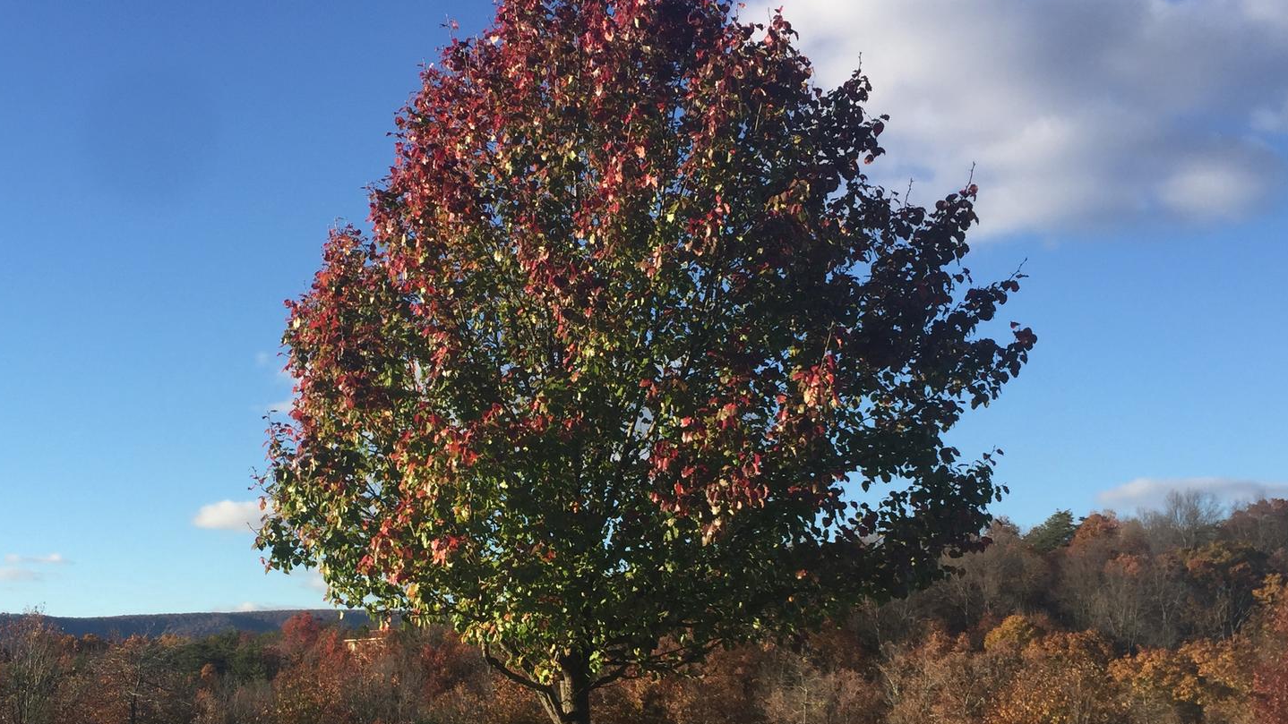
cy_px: 558
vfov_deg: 26.1
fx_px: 1537
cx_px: 506
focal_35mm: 45
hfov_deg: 45.2
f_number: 2.2
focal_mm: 4.15
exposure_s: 1/898
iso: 32
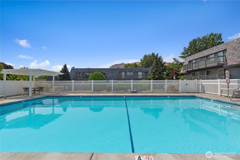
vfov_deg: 77.4
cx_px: 120
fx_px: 100
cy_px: 80
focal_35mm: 15
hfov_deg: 100.4
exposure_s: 1/4000
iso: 100
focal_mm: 15
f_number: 7.1
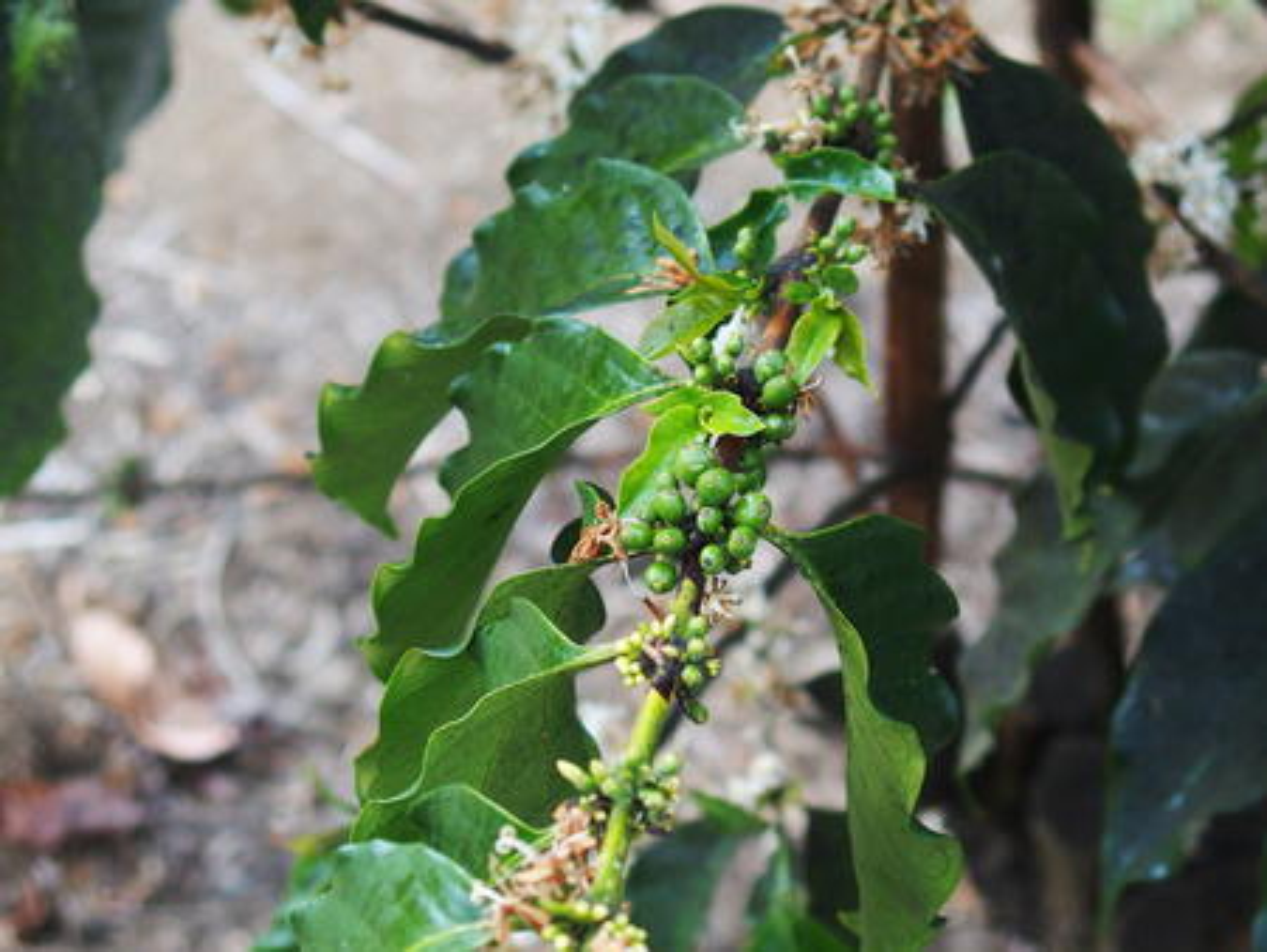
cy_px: 476
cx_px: 634
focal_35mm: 100
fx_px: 3662
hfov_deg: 19.6
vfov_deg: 14.8
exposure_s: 1/200
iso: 200
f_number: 2.8
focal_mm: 21.2
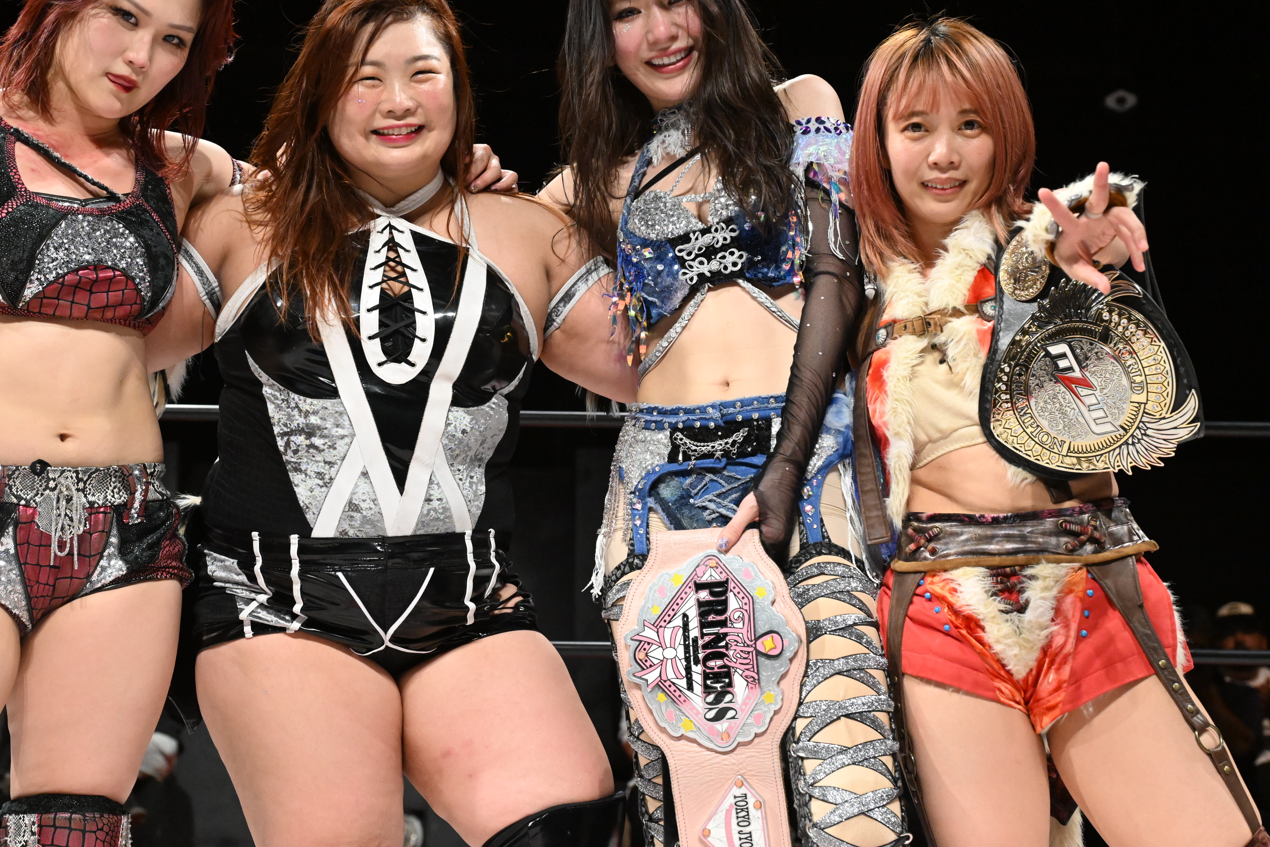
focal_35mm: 72
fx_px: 2540
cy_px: 336
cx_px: 509
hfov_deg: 28.0
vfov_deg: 18.9
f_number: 5
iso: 5000
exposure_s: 1/800
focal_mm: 54
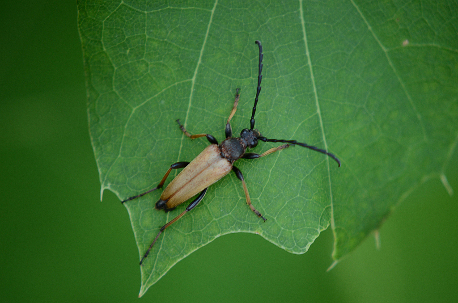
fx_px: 3808
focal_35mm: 300
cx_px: 229
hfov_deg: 6.9
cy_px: 152
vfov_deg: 4.6
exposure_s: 1/30
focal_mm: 200
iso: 200
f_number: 5.6
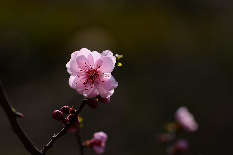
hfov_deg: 13.1
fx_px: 1017
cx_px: 116
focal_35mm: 158
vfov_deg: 8.7
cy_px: 78
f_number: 5.6
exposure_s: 1/350
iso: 100
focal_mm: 105
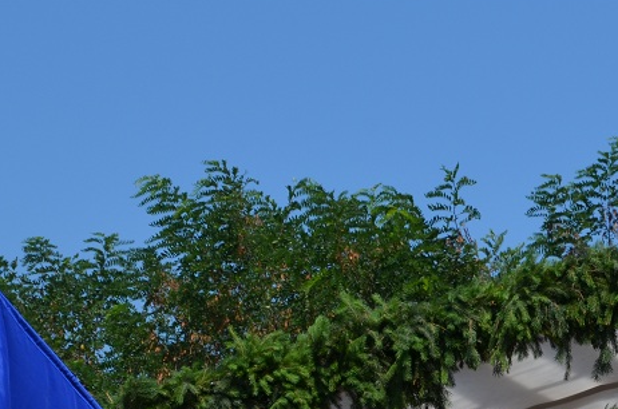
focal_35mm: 257
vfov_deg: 5.3
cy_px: 404
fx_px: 4403
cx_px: 694
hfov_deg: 8.0
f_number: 9
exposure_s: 1/320
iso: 100
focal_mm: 66
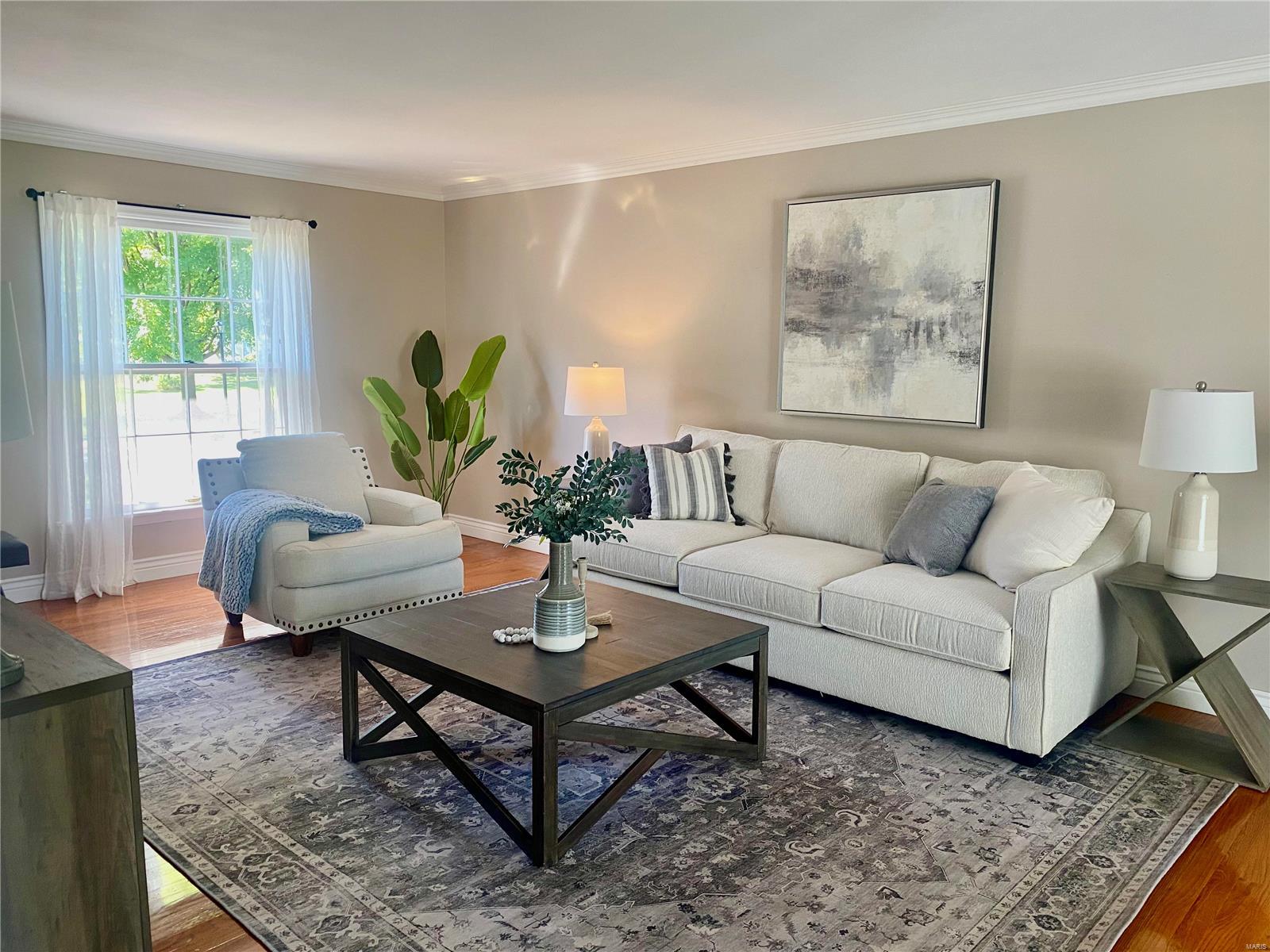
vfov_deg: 53.1
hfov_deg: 67.3
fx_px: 954
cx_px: 635
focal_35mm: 26
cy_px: 476
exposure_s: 1/60
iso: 100
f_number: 1.8
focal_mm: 4.25
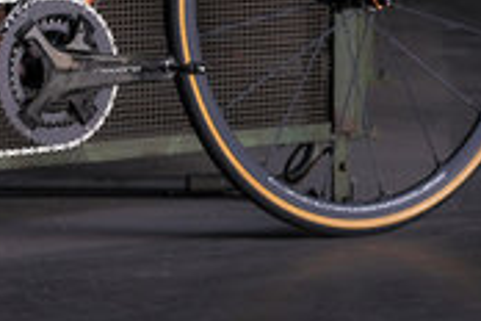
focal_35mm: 273
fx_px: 3647
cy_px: -123
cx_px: 137
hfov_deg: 7.5
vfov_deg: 5.0
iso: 800
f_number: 2.8
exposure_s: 1/60
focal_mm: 63.4
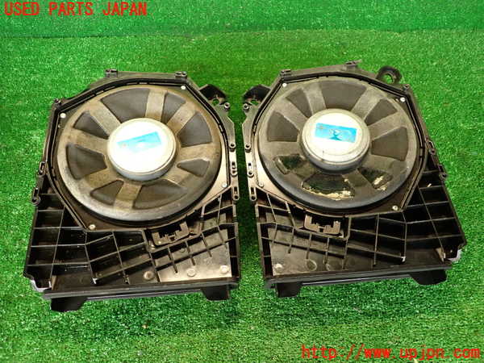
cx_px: 242
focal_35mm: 25
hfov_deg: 69.4
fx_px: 350
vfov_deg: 54.9
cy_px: 182
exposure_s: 1/30
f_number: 2
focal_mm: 4.5
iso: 200
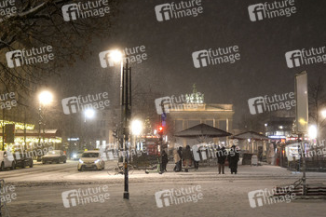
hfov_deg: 34.4
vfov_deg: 23.3
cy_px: 127
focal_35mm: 58
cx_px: 191
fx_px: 525
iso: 640
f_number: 1.4
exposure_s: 1/100
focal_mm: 30
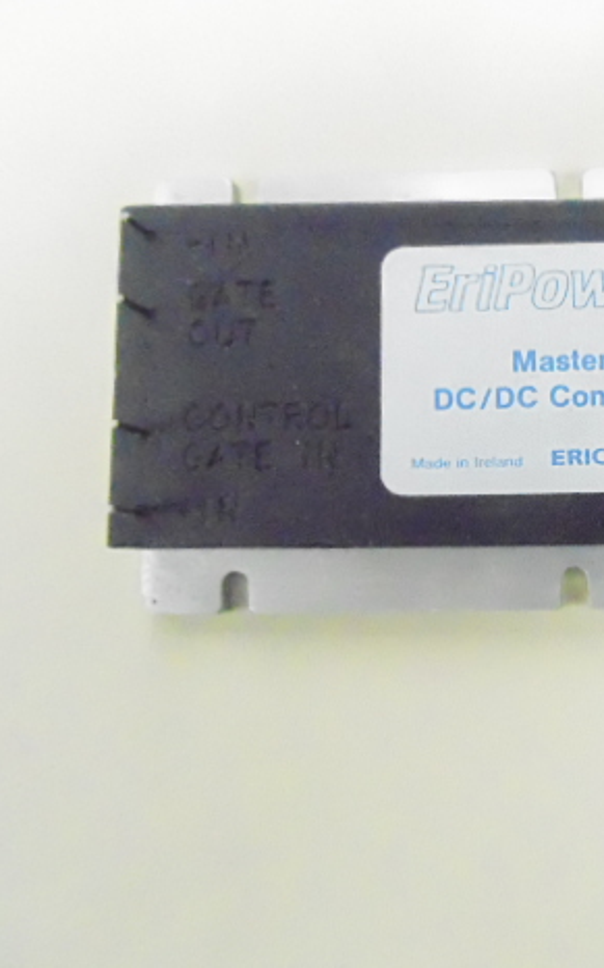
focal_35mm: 32
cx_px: 585
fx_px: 843
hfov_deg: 36.0
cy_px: 474
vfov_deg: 59.7
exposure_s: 1/250
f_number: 3.1
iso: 3200
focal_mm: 4
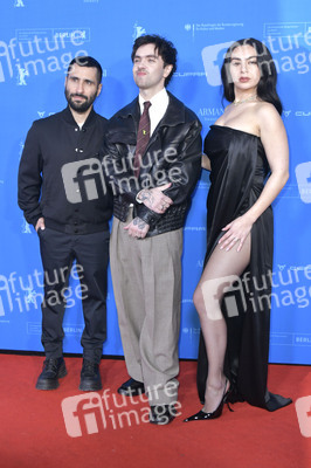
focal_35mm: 40
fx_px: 519
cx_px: 156
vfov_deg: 48.5
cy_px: 234
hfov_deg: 33.3
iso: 1600
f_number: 5.6
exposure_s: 1/200
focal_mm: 40
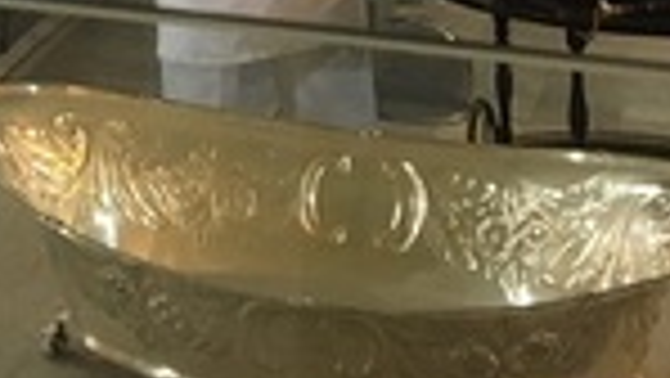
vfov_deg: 9.4
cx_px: 40
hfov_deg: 18.1
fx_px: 2062
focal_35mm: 116
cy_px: -508
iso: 125
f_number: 2.2
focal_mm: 4.15
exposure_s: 1/33
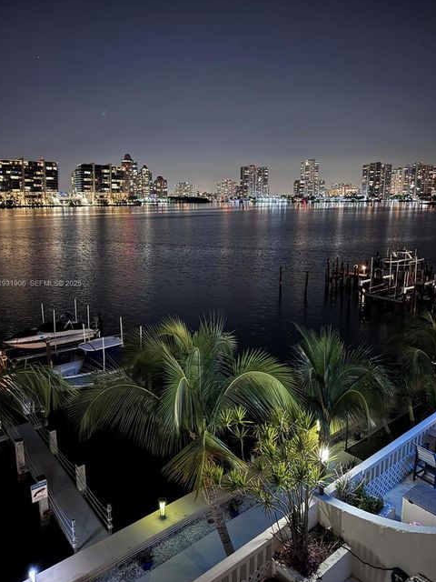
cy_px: 284
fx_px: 420
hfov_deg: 54.9
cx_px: 215
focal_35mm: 25
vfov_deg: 69.4
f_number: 1.78
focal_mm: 6.76
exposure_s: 1/9
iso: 2000
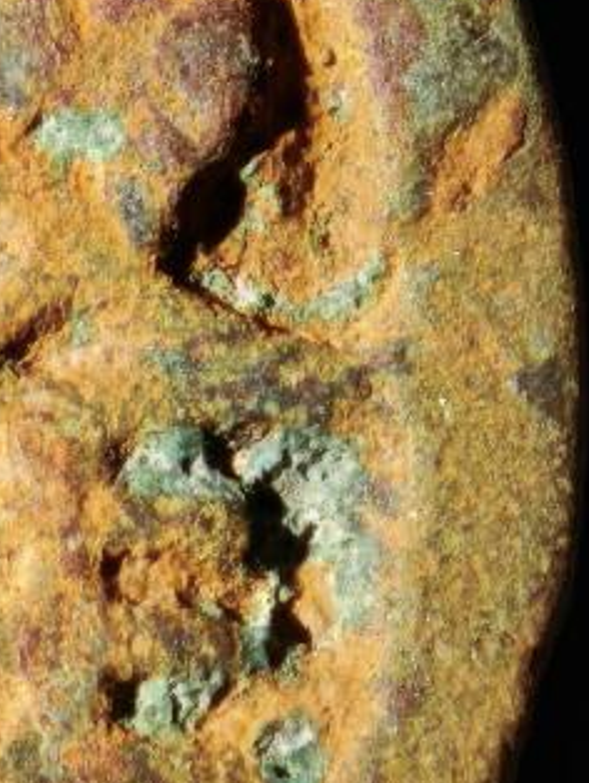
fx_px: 14930
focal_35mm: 659
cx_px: -951
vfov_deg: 3.0
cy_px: 571
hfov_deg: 2.2
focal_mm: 9
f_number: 2
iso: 250
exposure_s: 1/100
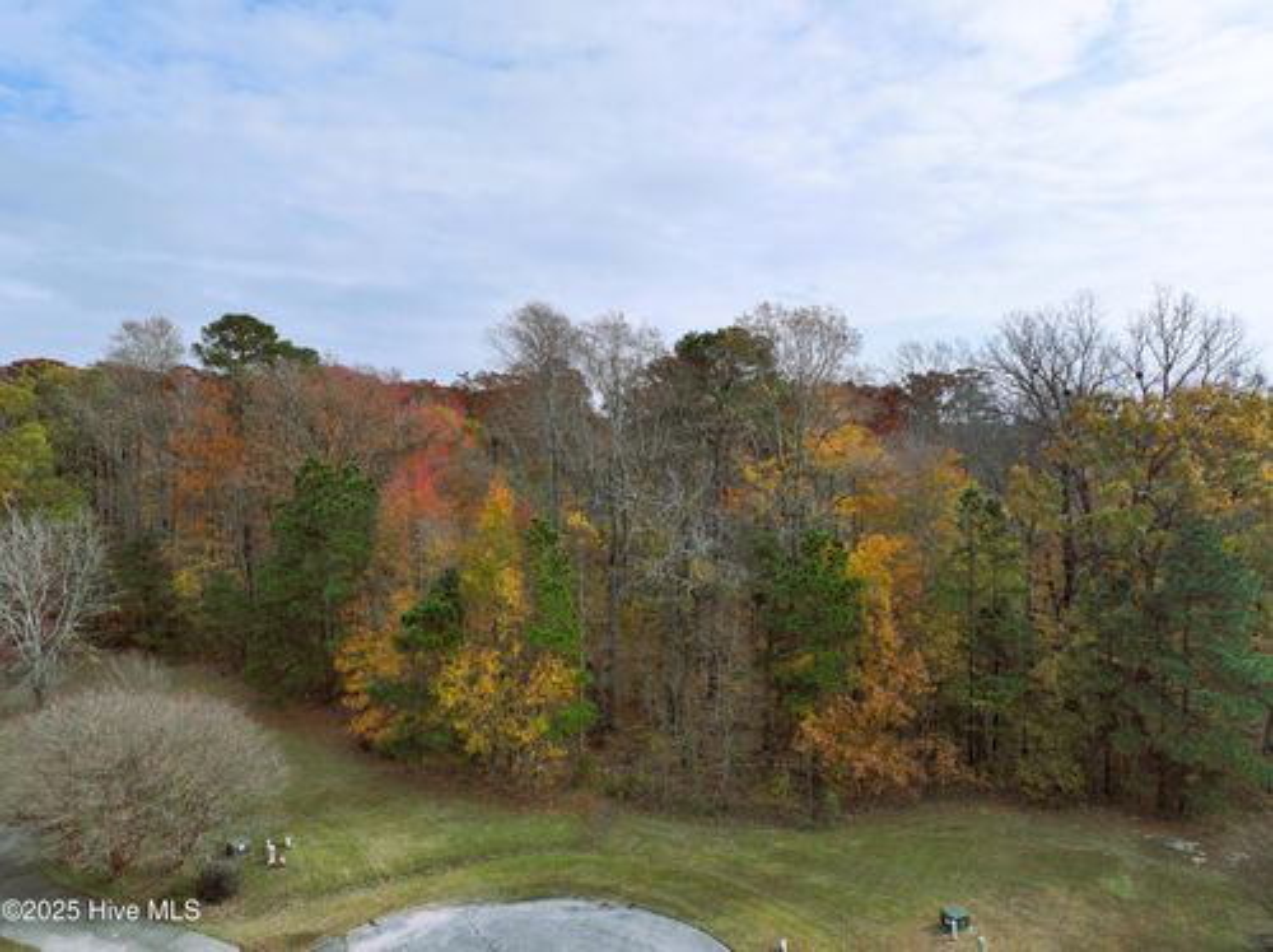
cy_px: 476
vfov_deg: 56.7
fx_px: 882
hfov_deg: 71.6
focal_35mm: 24
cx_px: 636
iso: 190
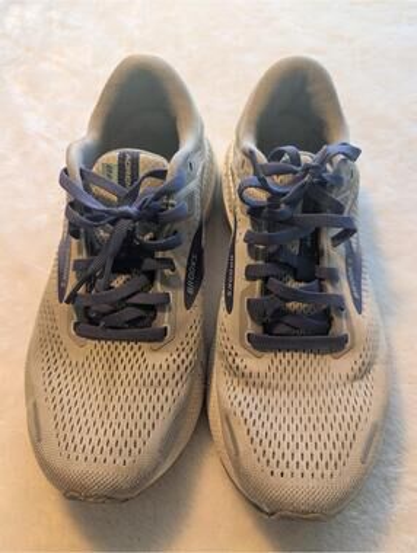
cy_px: 276
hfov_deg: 56.9
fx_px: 385
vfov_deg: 71.5
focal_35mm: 24
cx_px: 208
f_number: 1.85
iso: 186
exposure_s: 1/120
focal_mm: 6.81
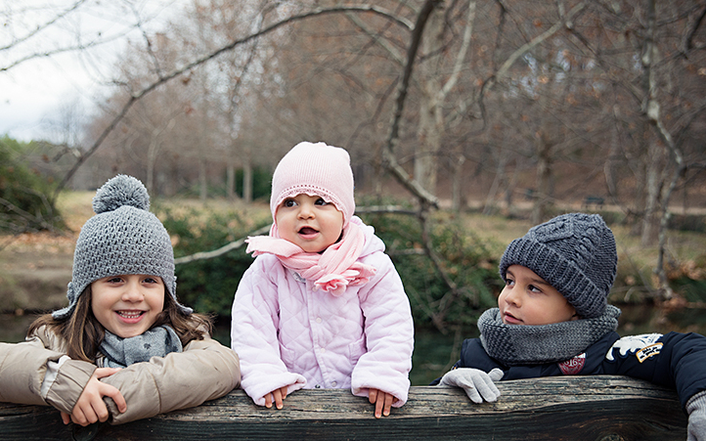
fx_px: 1174
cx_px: 321
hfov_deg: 33.5
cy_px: 260
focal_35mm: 61
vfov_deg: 21.3
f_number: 4
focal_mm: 48
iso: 400
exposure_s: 1/1000
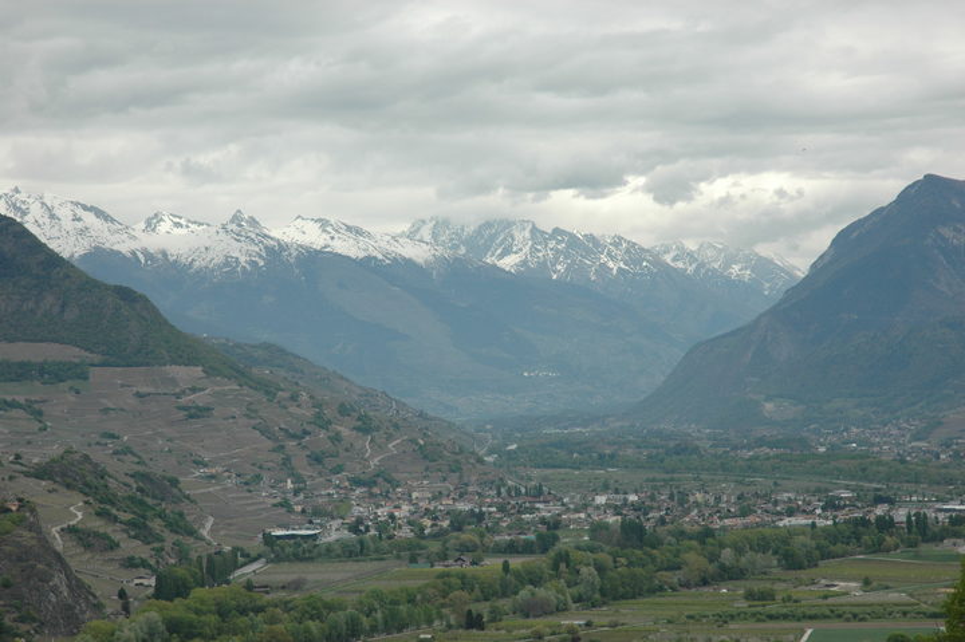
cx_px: 482
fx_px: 2813
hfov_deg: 19.5
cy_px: 321
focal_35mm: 105
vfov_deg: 13.0
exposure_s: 1/500
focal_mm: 70
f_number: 11
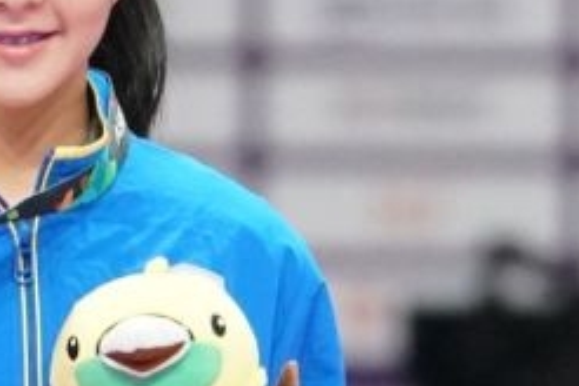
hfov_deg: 1.0
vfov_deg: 0.7
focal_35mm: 2046
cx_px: 202
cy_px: 297
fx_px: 32904
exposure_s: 1/500
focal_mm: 280
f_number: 4
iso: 5000
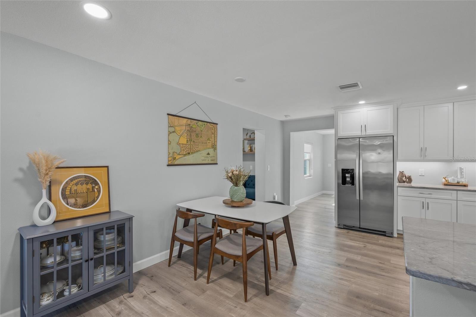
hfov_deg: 96.7
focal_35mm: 16
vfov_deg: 73.7
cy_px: 158
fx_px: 211
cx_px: 238
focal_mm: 16
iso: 250
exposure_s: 1/2
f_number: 6.3
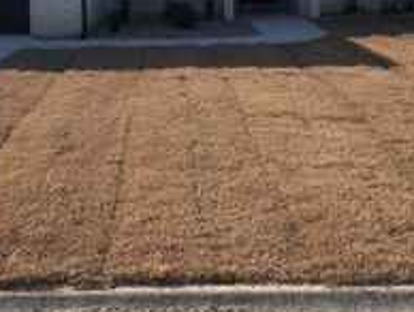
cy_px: 5
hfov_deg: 26.8
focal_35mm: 72
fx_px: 862
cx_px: 137
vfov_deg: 19.9
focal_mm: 3.99
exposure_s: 1/2208
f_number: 1.8
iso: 20
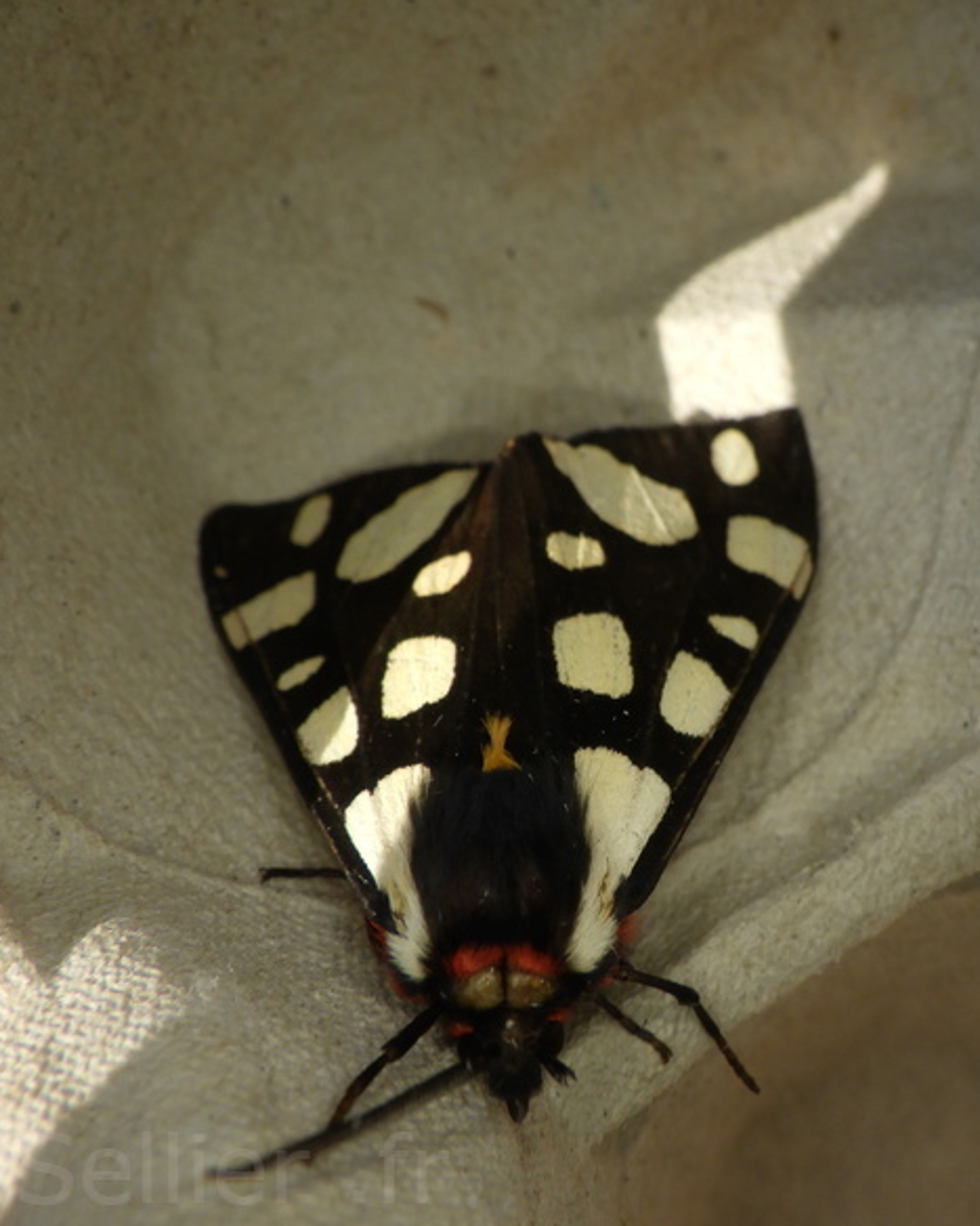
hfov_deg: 33.2
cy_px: 611
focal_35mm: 45
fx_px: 1632
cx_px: 619
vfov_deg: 41.2
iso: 125
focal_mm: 6.1
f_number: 4.6
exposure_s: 1/640
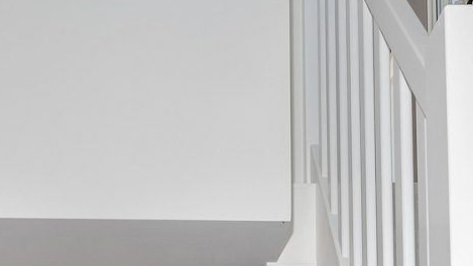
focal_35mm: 67
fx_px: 840
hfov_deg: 31.4
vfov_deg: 17.9
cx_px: 210
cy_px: 71
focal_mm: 20
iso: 1100
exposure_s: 1/90
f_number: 11
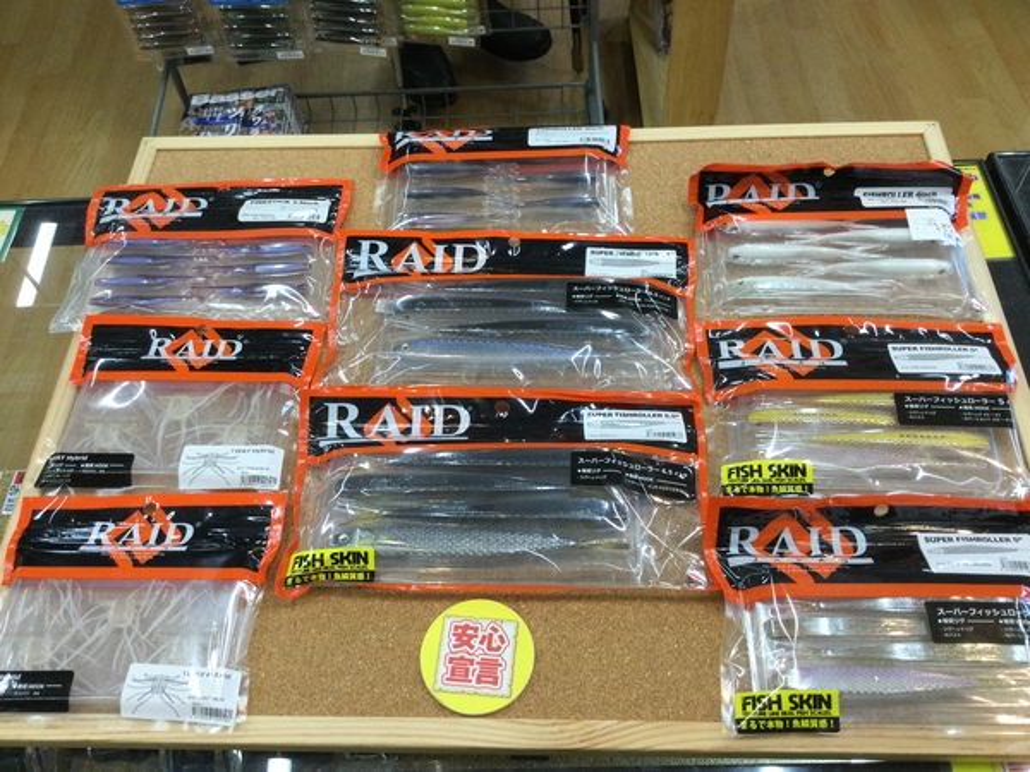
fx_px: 922
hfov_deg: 58.4
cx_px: 515
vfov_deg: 45.4
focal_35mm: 31
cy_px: 386
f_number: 2.4
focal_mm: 3.3
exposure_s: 1/40
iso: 32
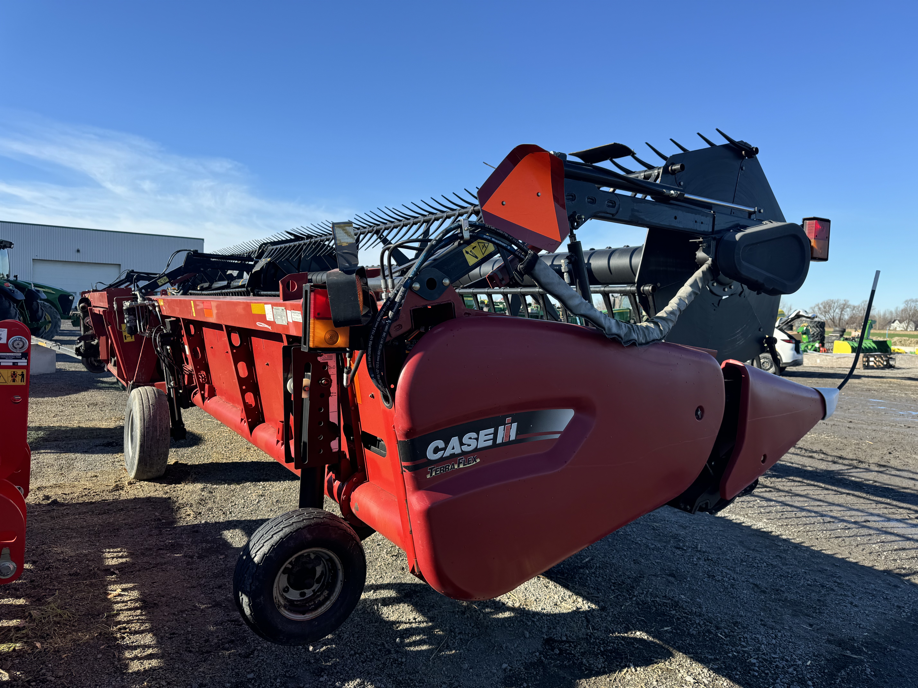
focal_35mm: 24
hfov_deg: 71.6
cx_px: 459
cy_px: 344
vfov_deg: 56.8
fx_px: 636
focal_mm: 6.76
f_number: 1.78
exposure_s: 1/2252
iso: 80
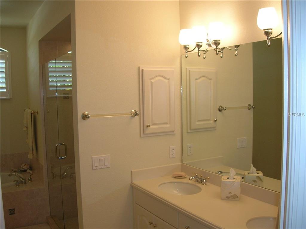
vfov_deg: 41.7
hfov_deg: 54.0
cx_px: 153
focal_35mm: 34
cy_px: 114
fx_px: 300
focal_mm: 5.7
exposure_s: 1/29.1
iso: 65
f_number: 2.9
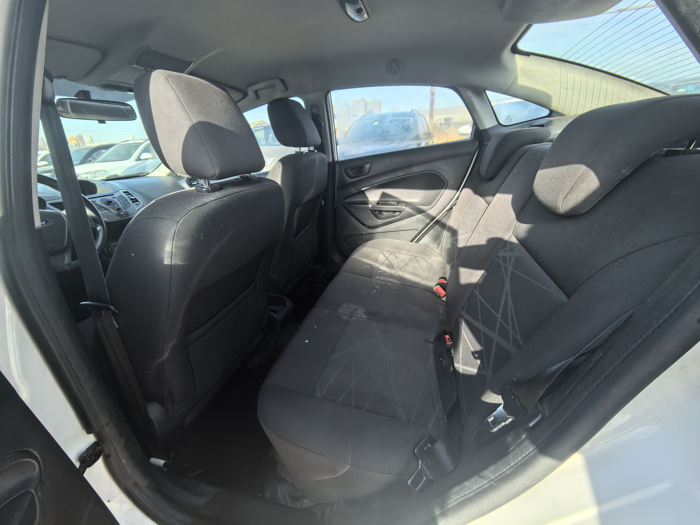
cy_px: 262
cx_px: 350
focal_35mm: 13
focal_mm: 1.95
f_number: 2.2
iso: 50
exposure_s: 1/206
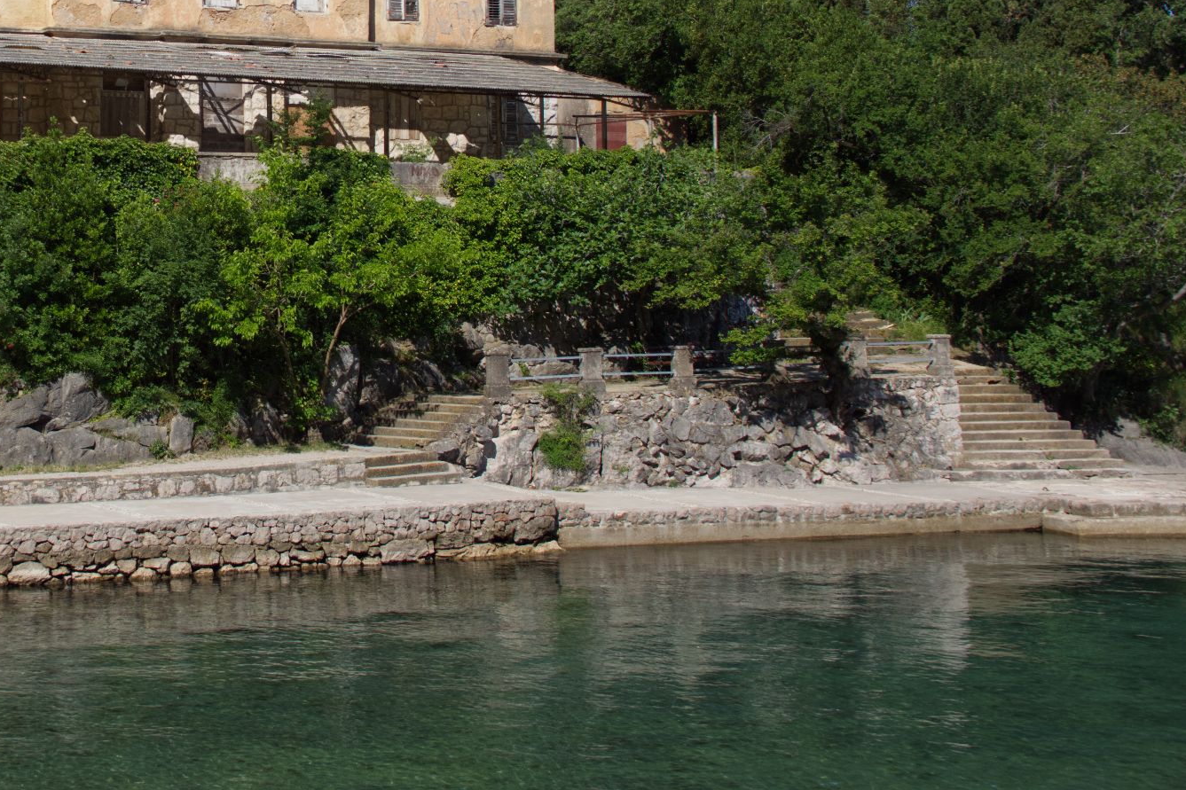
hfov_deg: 28.0
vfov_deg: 19.1
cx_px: 174
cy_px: 82
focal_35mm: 70
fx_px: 2306
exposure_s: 1/500
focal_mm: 26
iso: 100
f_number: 5.6
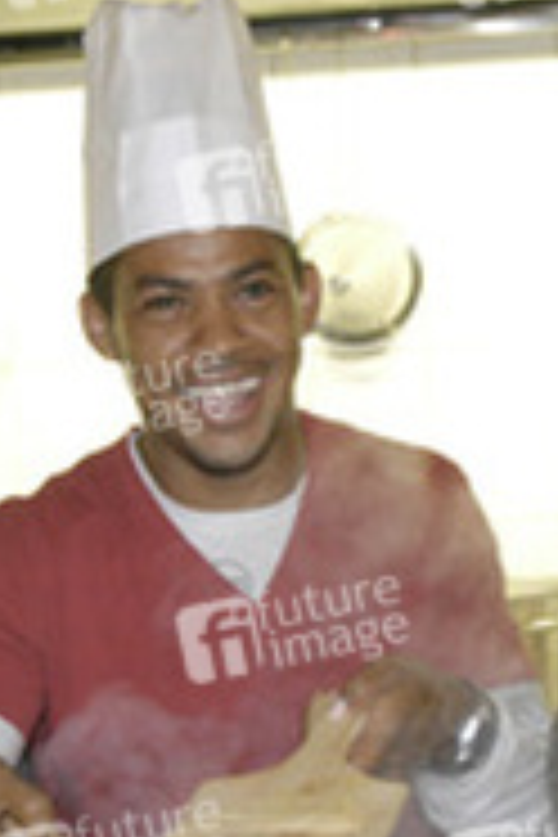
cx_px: 173
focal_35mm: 102
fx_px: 2371
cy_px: 518
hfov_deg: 13.4
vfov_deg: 20.0
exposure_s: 1/40
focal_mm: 28
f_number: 2.8
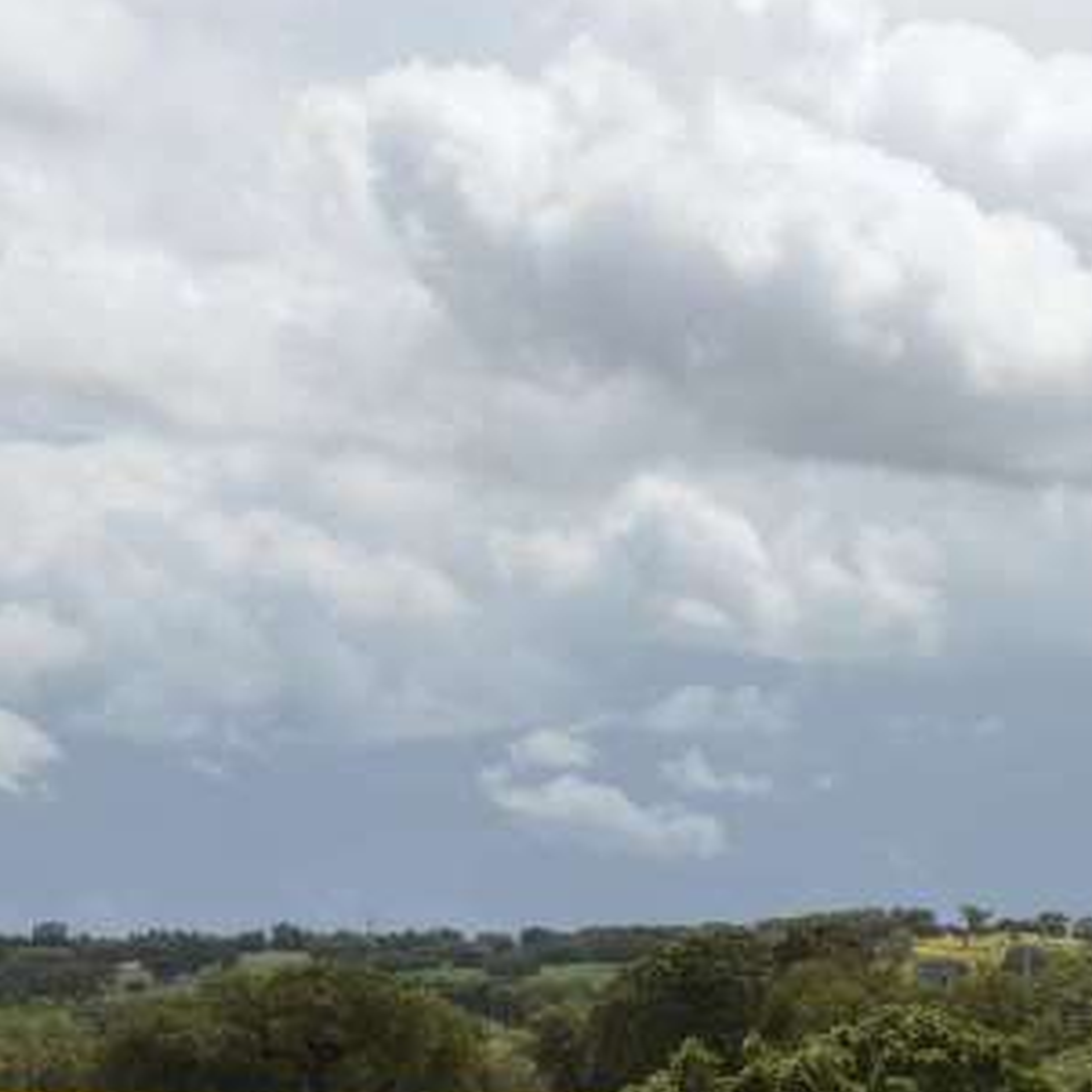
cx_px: 1266
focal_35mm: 158
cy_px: 929
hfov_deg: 10.9
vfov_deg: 11.0
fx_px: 5639
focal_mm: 70
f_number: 11
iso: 125
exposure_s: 1/250
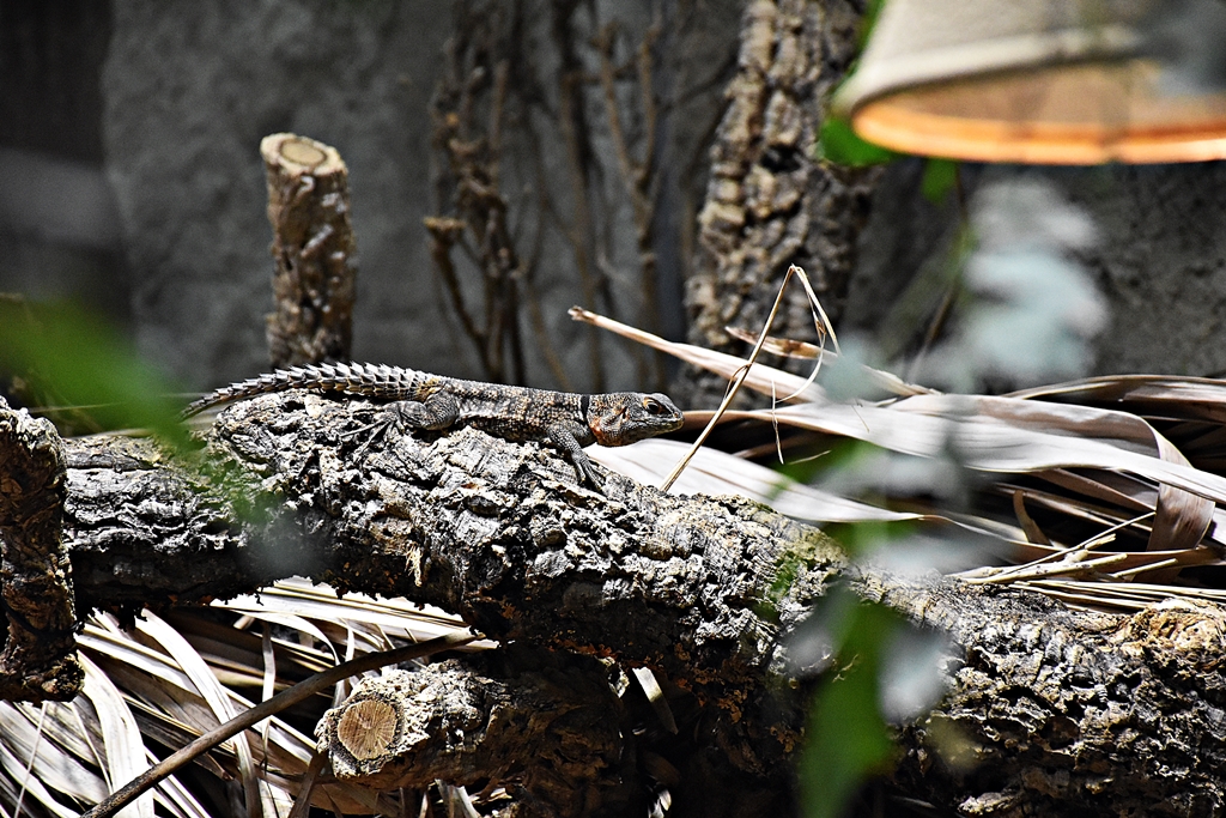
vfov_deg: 6.5
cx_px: 613
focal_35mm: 210
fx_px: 7152
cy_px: 409
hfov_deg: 9.8
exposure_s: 1/500
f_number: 5.6
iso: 3200
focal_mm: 140
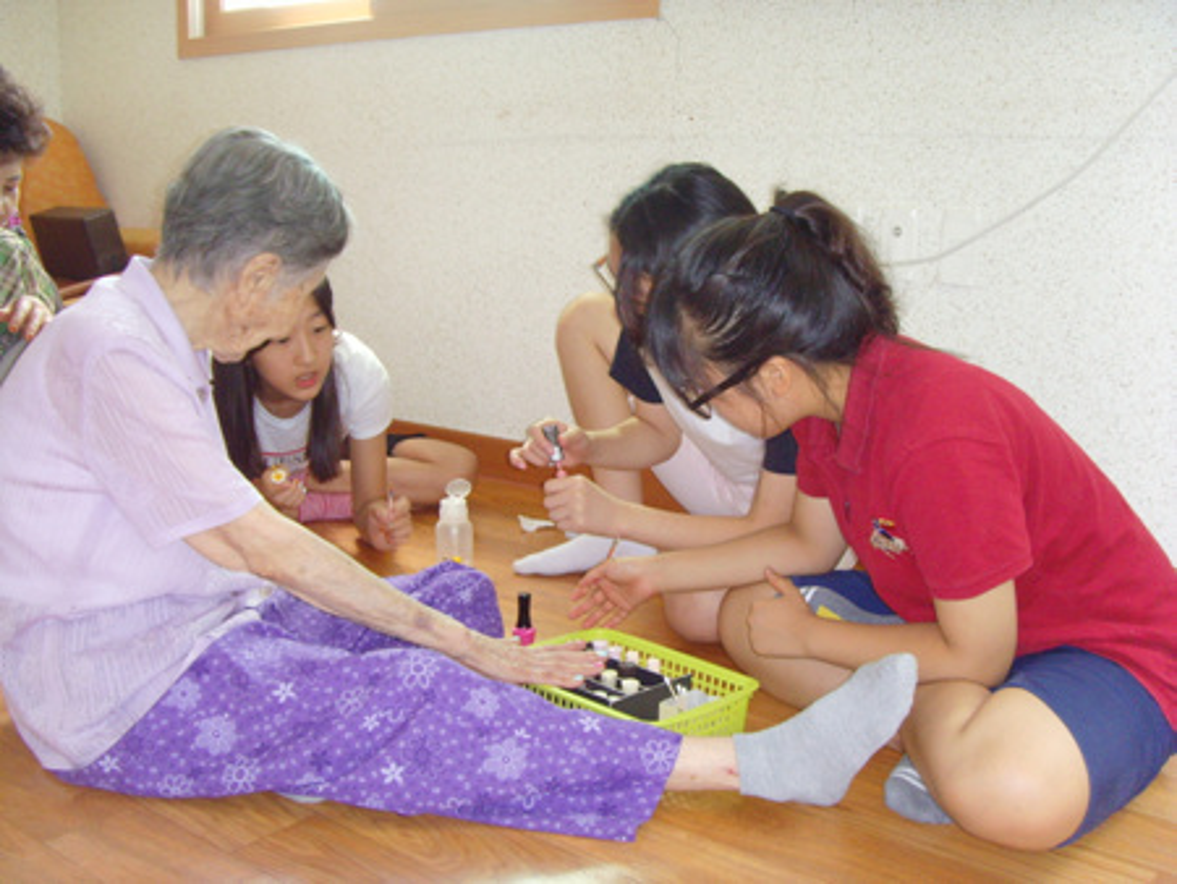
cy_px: 442
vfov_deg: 36.9
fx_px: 1327
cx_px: 588
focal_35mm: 39
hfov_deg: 47.8
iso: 200
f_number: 3.5
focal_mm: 6.6
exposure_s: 1/45
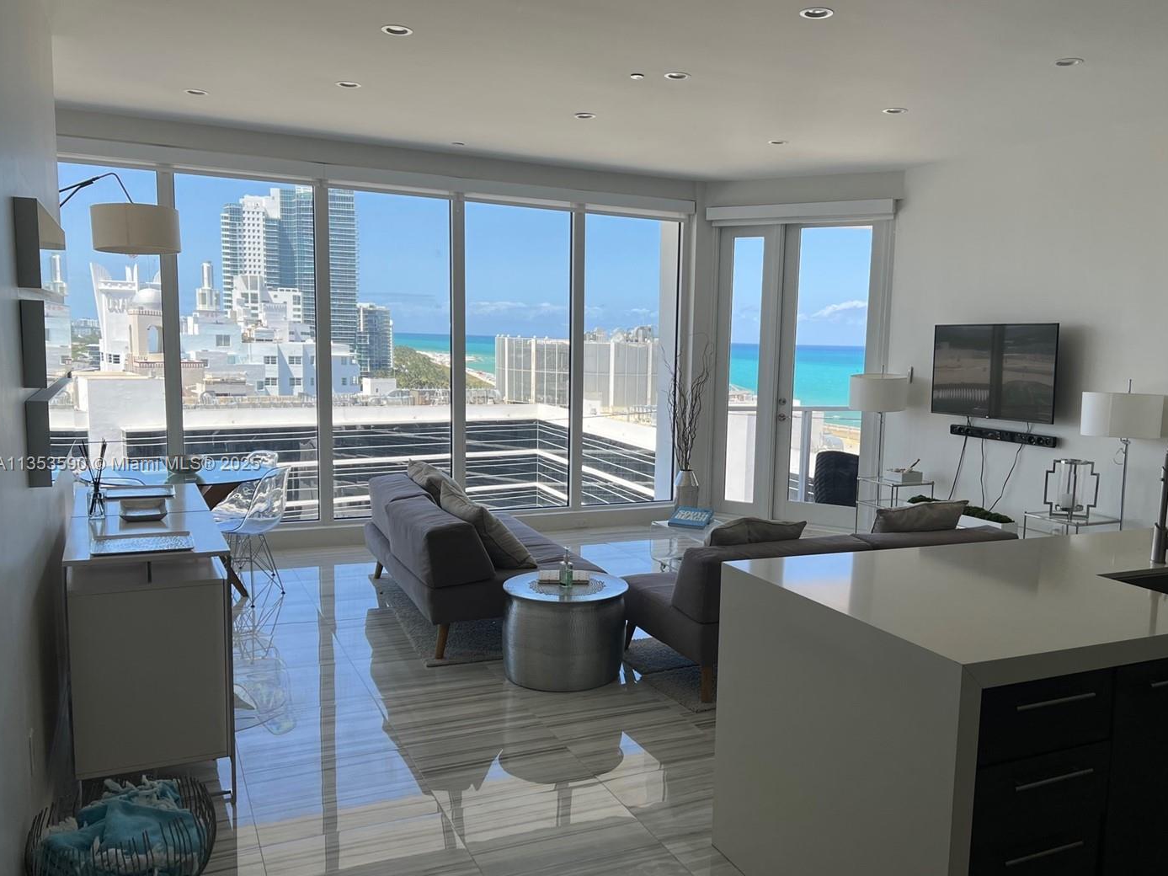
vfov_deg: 46.8
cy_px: 465
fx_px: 1012
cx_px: 664
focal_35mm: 30
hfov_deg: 59.7
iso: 50
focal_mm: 5.7
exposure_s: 1/780
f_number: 1.5
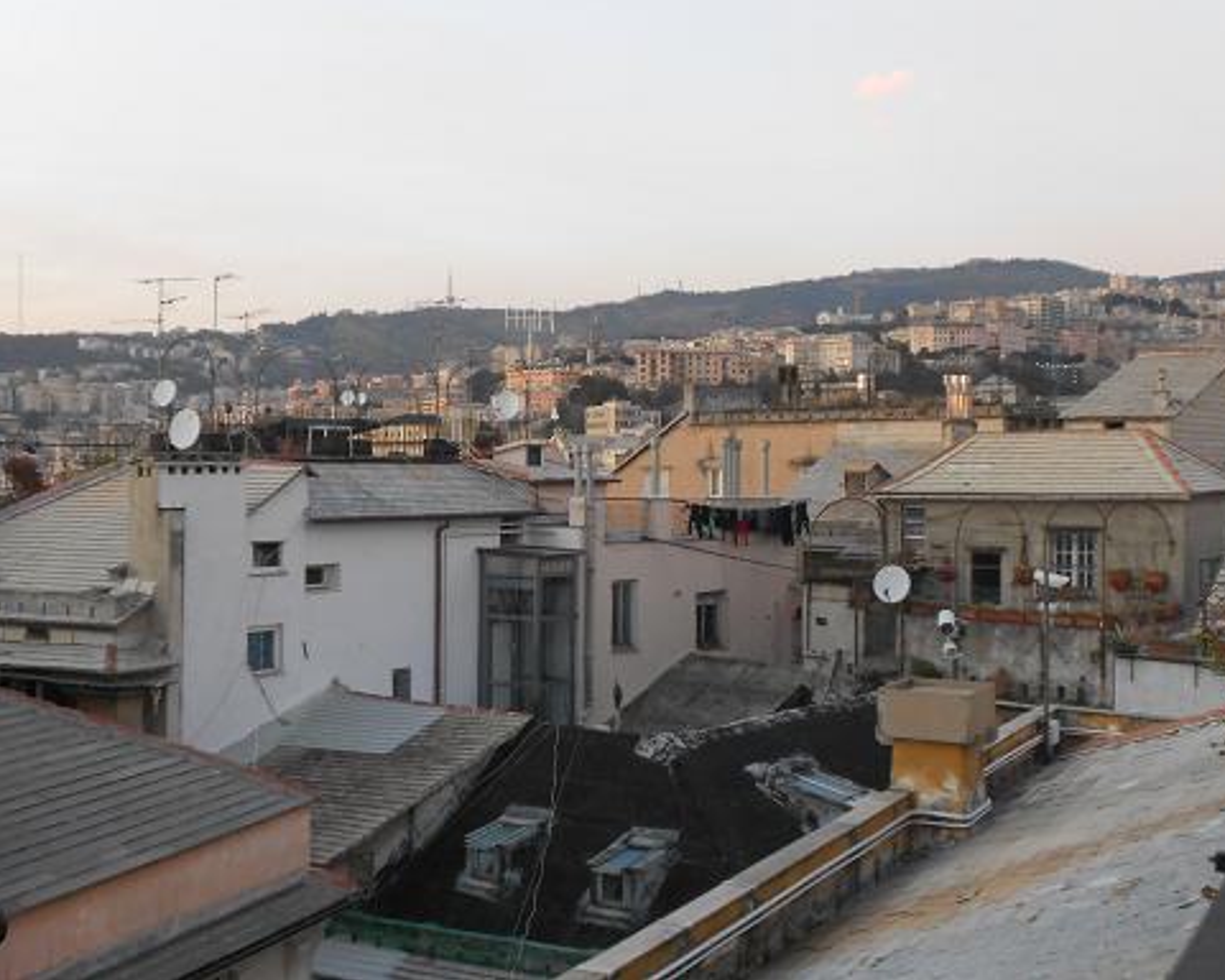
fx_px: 1414
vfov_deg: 38.2
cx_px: 616
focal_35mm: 39
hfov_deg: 46.8
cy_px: 486
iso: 200
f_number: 3.9
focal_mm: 6.7
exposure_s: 1/30
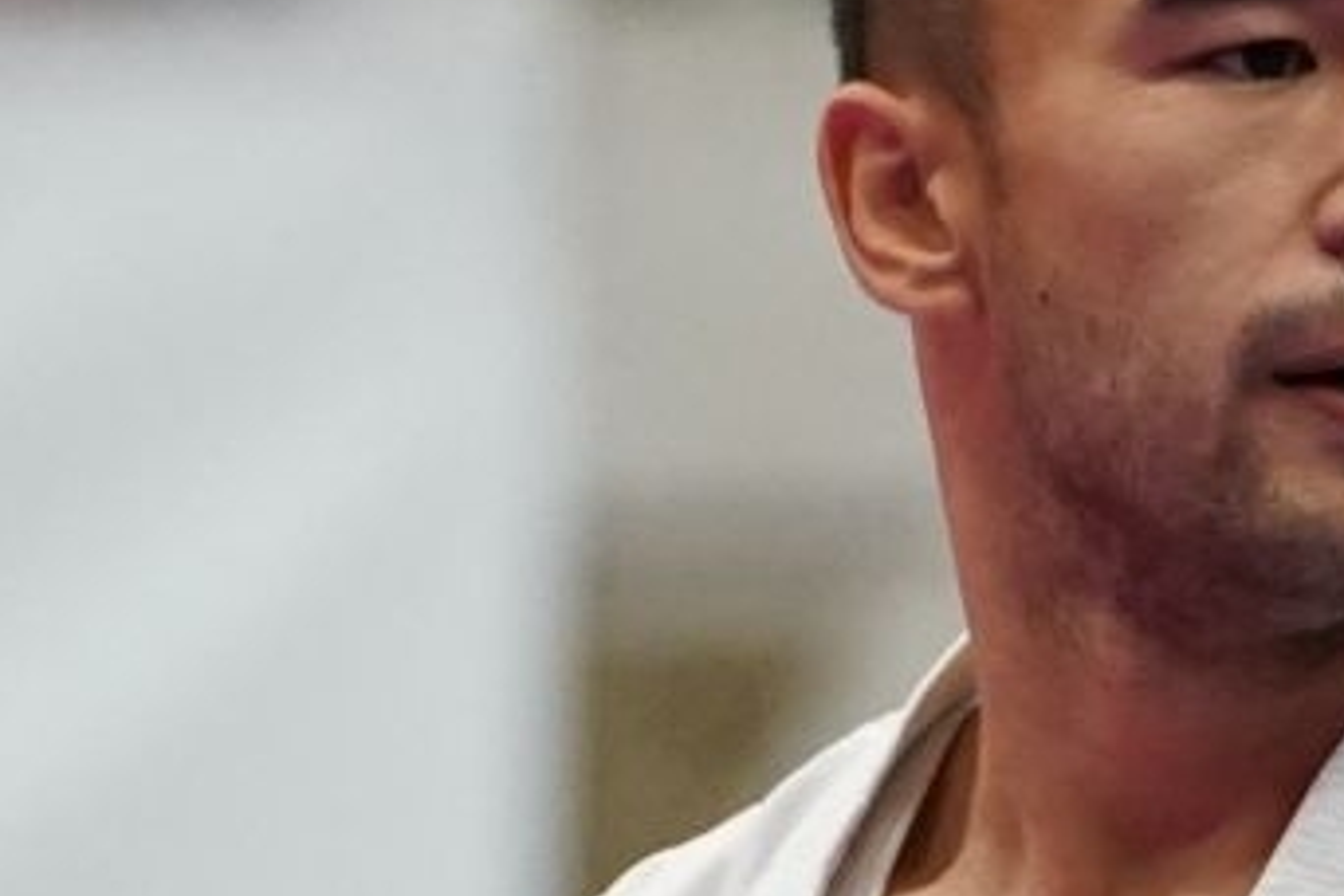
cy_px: 1603
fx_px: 51329
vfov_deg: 1.0
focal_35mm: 1375
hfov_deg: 1.5
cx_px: 1981
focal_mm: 174
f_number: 2.8
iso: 4000
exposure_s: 1/1000
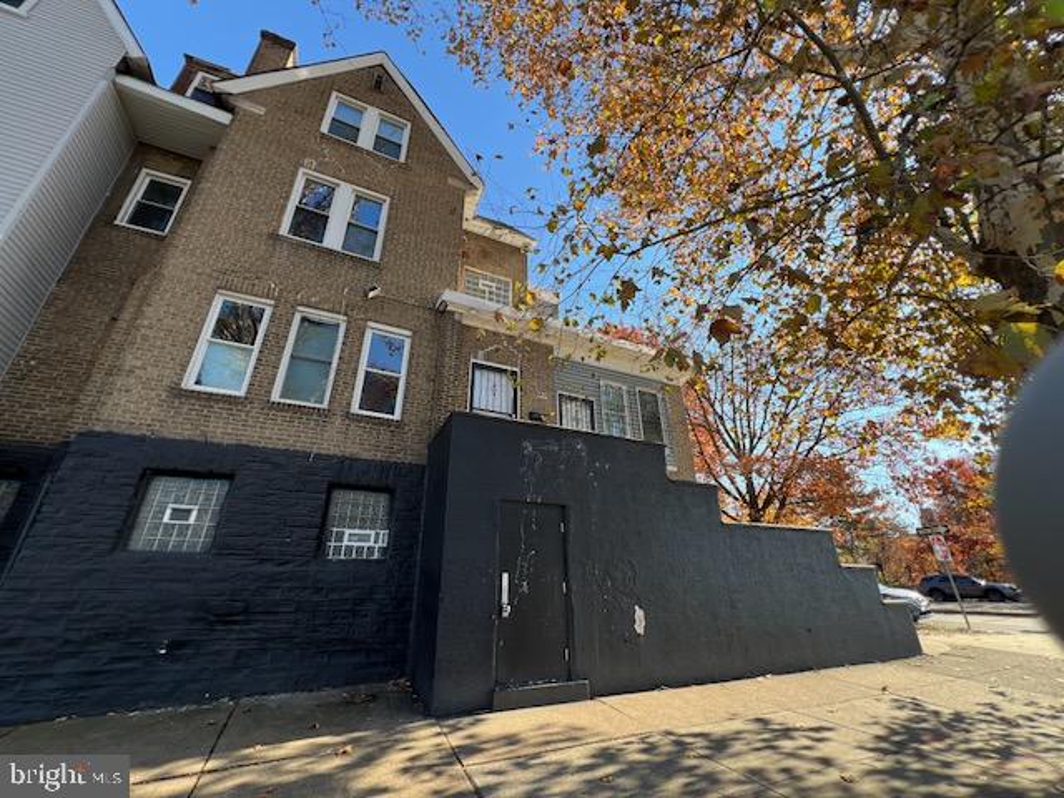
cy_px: 399
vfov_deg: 89.9
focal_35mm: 13
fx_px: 400
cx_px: 532
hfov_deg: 106.2
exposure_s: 1/303
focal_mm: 1.57
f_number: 1.8
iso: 32
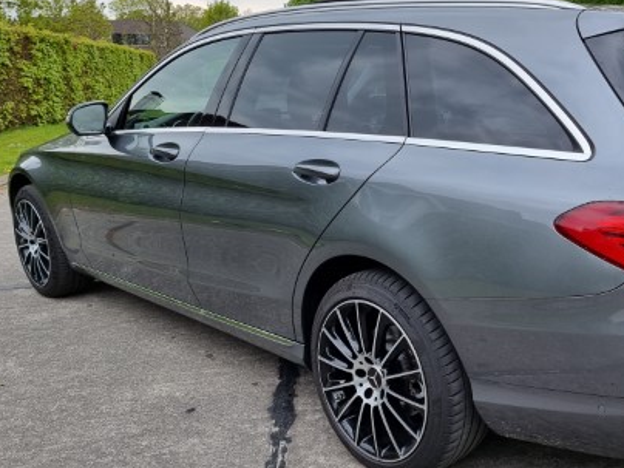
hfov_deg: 47.6
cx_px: 448
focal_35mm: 38
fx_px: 685
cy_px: 247
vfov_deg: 37.7
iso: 50
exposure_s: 1/256
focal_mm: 6.7
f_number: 1.8
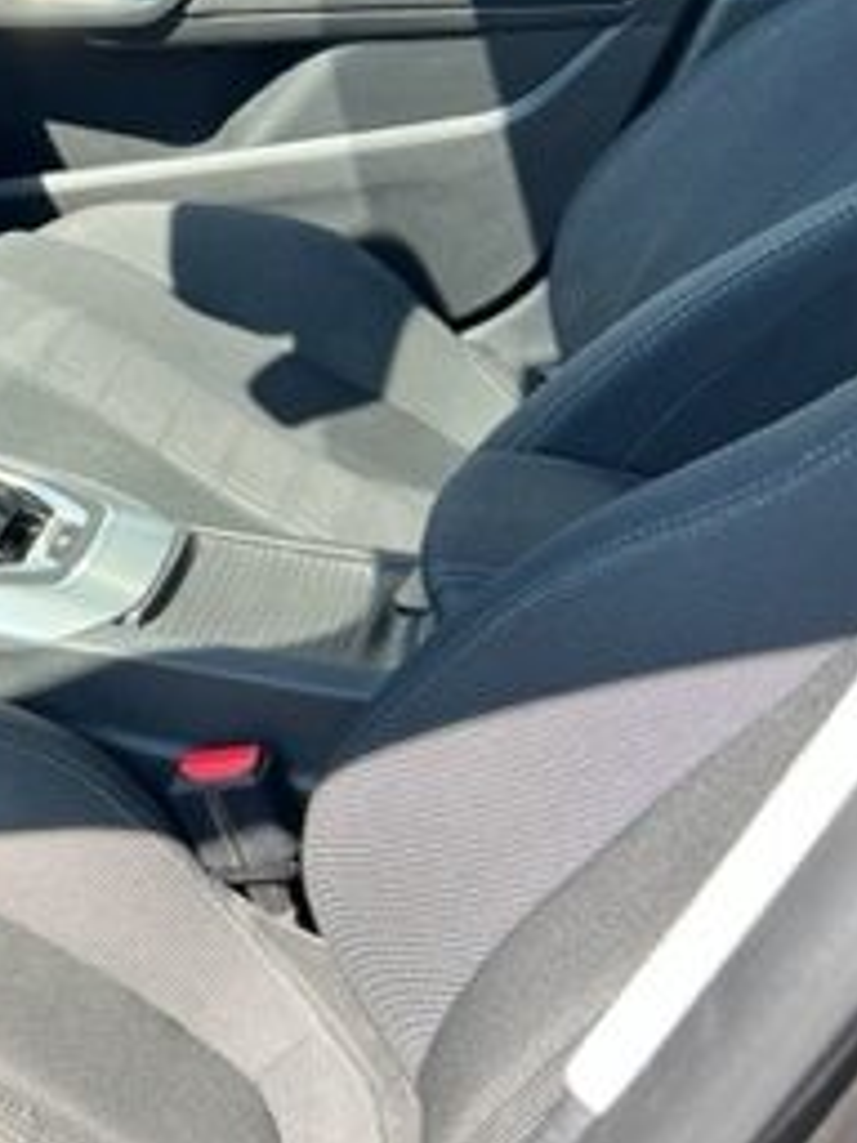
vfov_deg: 29.7
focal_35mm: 65
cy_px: 719
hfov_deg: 19.3
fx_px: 2146
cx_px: -487
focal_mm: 5.7
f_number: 1.5
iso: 50
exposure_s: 1/418
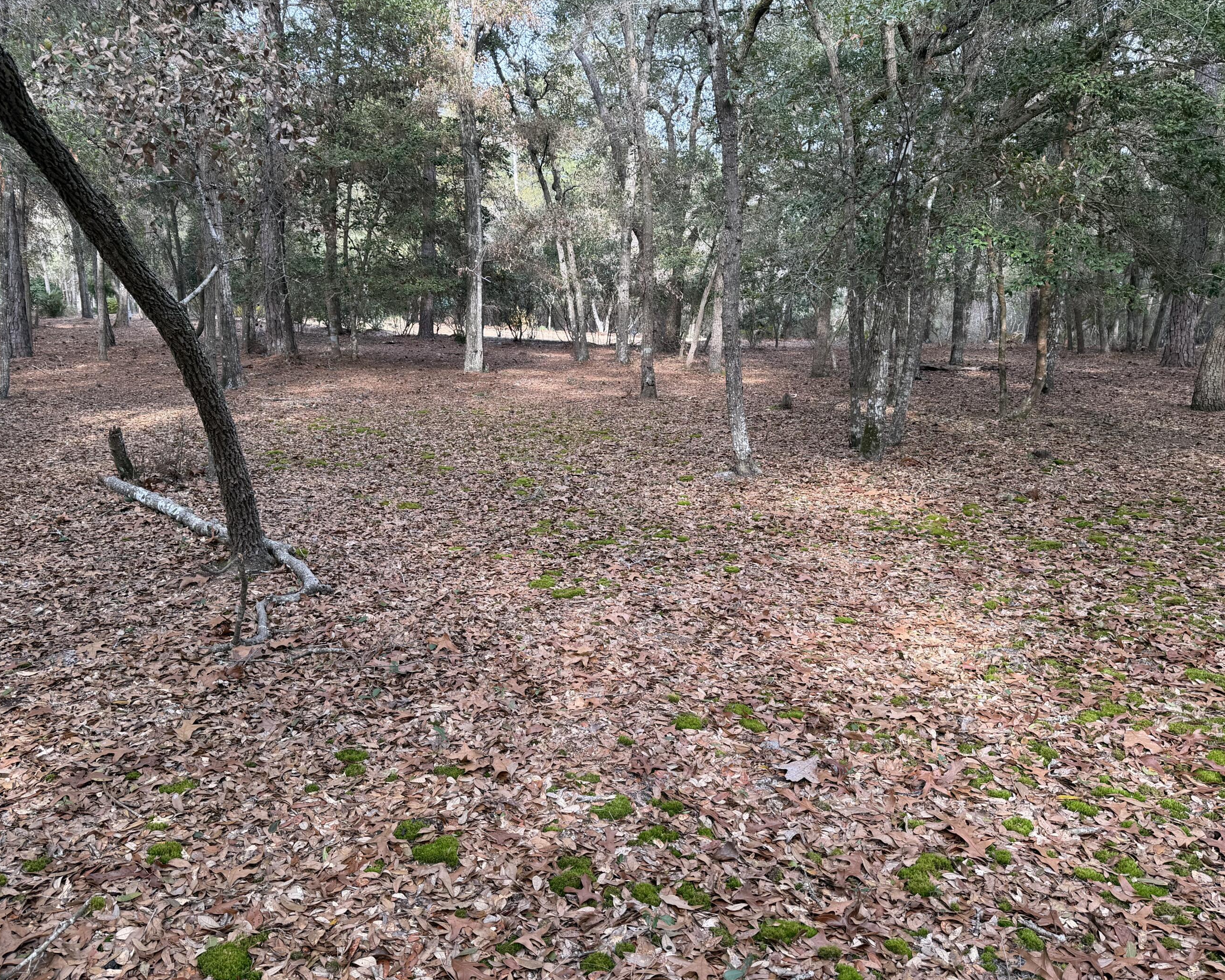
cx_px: 575
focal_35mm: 27
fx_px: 979
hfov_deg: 64.0
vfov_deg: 53.1
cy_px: 519
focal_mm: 6.76
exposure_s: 1/255
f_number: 1.78
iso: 64
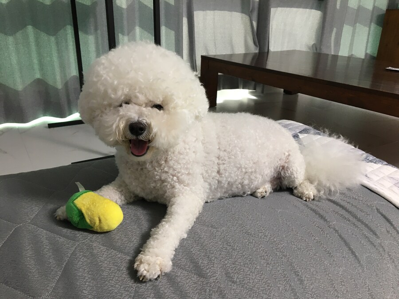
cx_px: 200
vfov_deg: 48.2
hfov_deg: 61.7
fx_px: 334
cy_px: 150
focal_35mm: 29
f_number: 2.2
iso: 64
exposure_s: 1/30
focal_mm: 4.15
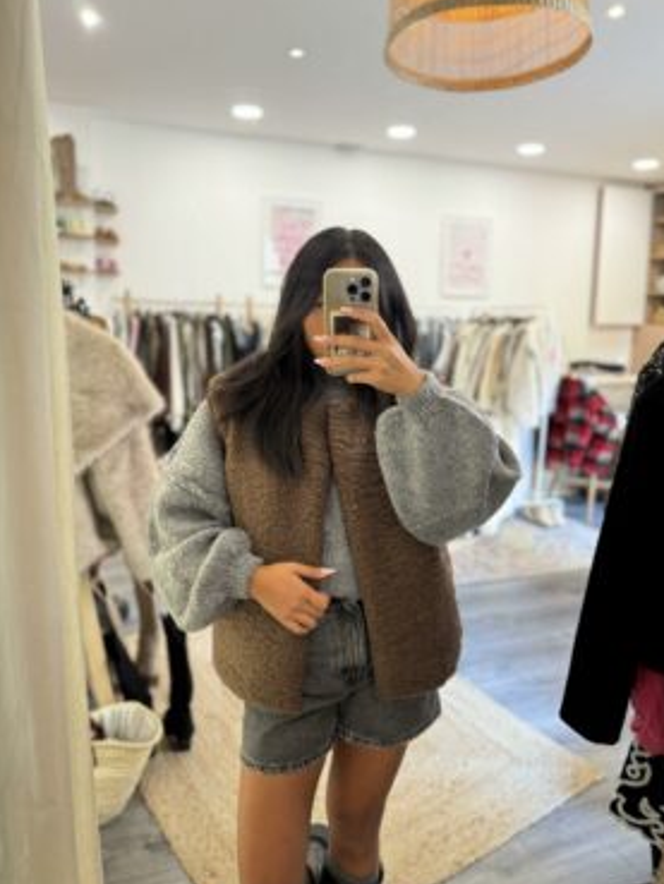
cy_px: 431
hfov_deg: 53.0
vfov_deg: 67.3
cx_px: 355
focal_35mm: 26
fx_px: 665
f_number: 1.78
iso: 160
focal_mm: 6.76
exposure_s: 1/50
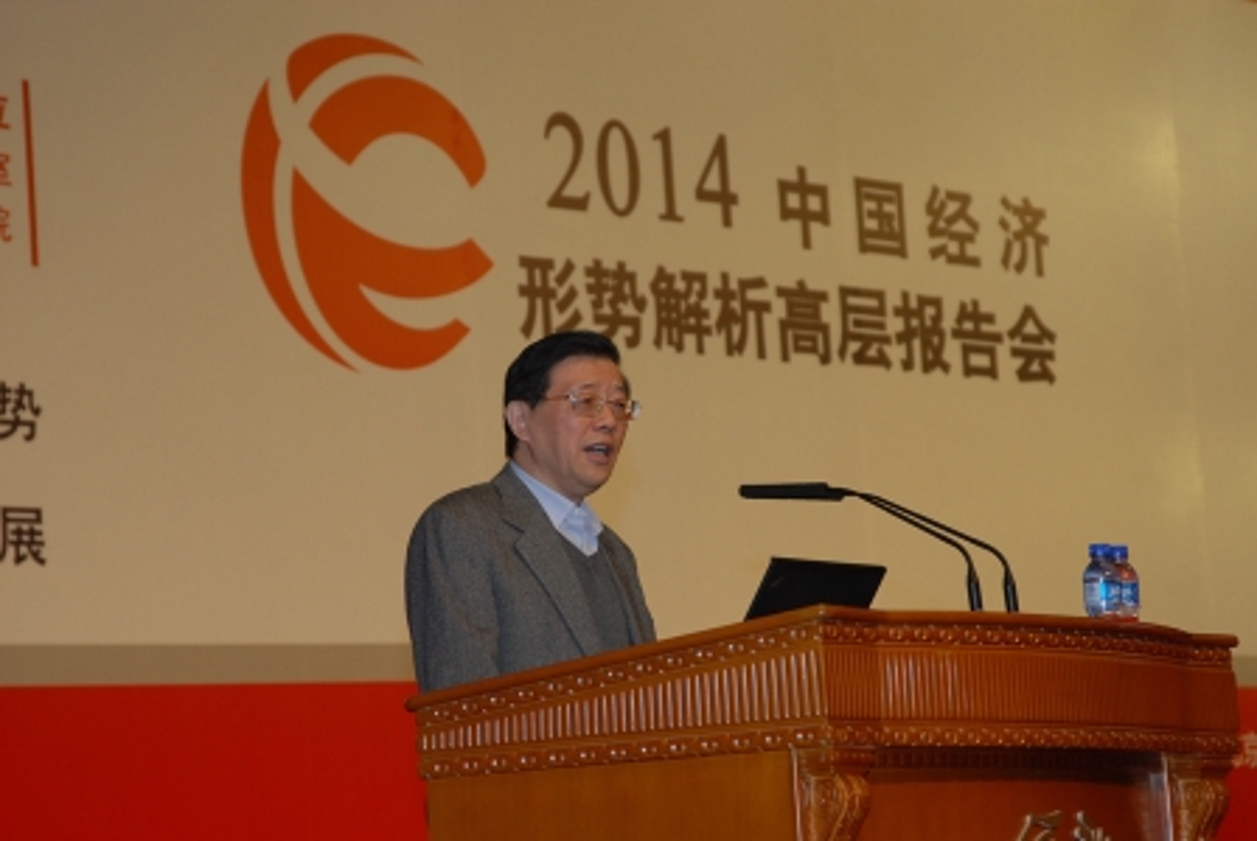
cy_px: 420
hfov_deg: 17.5
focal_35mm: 117
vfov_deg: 11.7
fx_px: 4091
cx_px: 628
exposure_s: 1/60
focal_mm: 78
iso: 400
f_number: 5.6
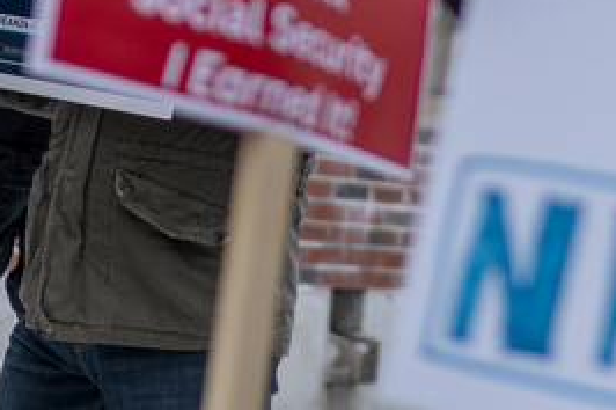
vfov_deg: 9.8
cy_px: -226
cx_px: 456
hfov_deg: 15.1
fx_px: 2308
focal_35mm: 135
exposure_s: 1/1000
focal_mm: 35
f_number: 1.4
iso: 100
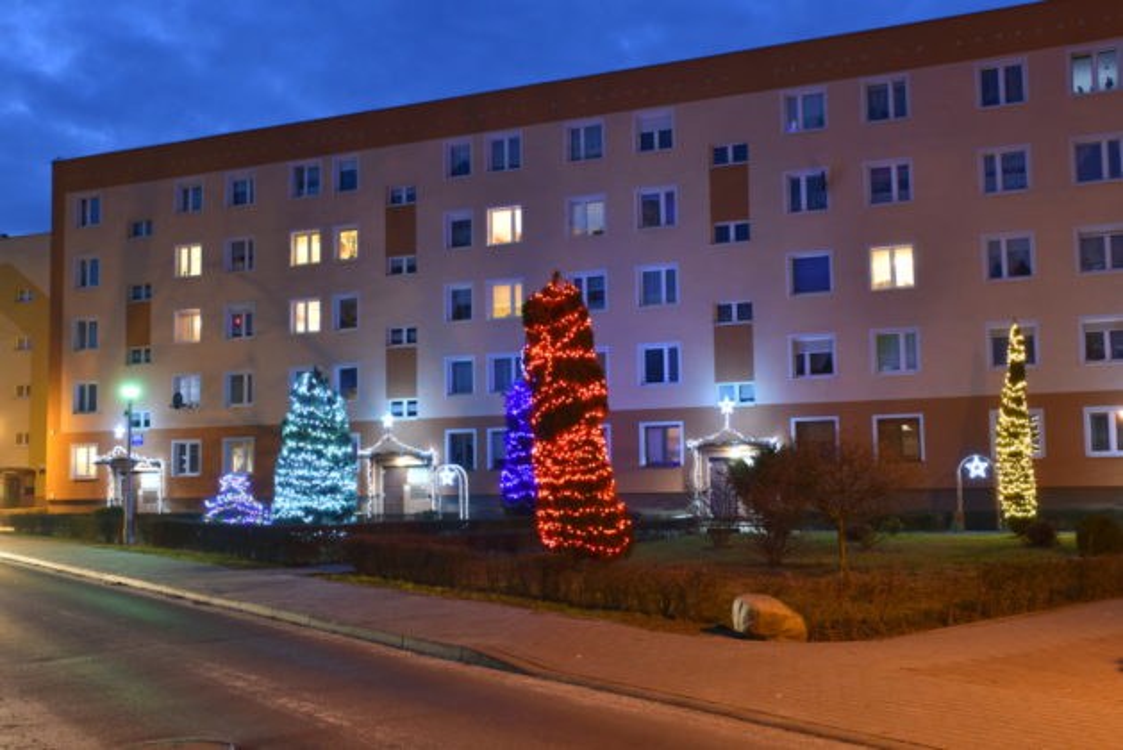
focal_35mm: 36
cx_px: 562
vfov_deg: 36.9
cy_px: 375
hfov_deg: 53.1
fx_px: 1123
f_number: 5
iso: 400
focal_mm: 36
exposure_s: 1.3
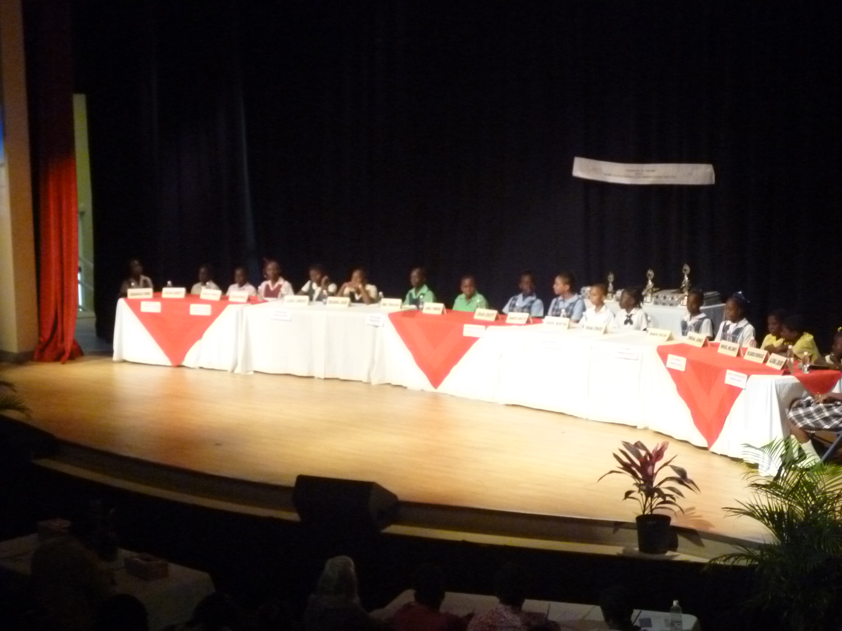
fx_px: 1532
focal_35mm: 63
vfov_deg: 23.3
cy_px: 316
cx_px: 421
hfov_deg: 30.7
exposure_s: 1/50
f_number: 4.7
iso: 800
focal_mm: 11.2
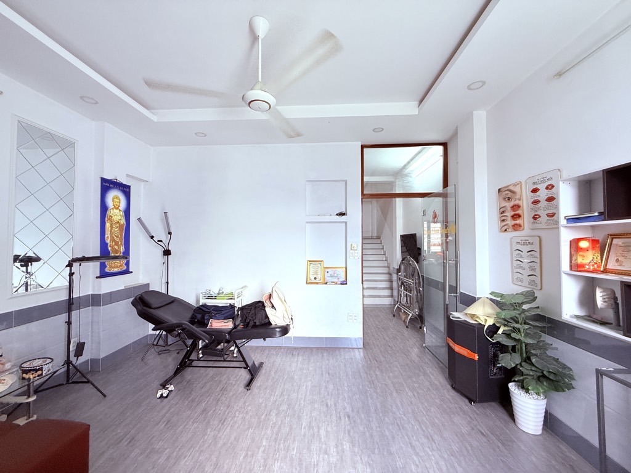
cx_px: 316
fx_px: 255
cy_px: 236
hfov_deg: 102.1
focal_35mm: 14
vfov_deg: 85.7
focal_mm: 2.22
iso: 200
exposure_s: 1/99
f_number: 2.2
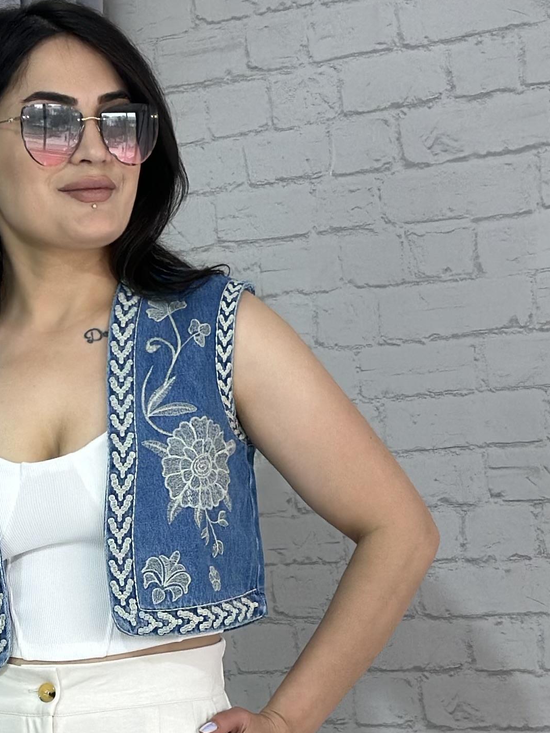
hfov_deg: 10.8
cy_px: 834
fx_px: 2902
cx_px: 94
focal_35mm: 137
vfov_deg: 14.0
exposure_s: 1/180
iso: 80
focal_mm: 6.86
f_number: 1.78
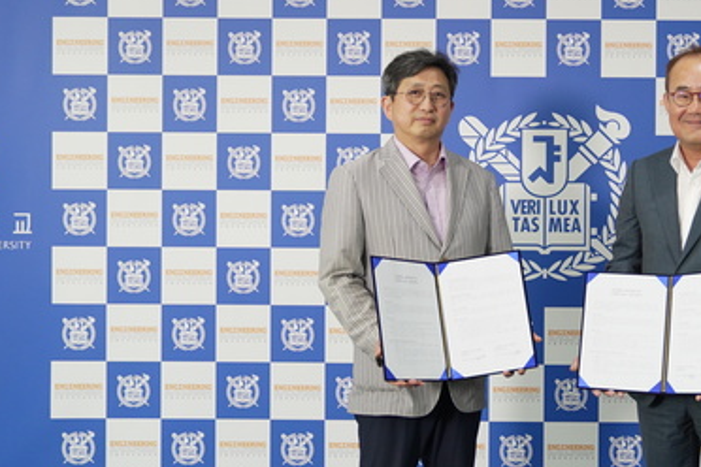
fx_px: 1071
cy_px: 175
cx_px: 551
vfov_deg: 24.6
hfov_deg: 35.2
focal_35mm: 55
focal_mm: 32
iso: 1600
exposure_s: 1/250
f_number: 3.2
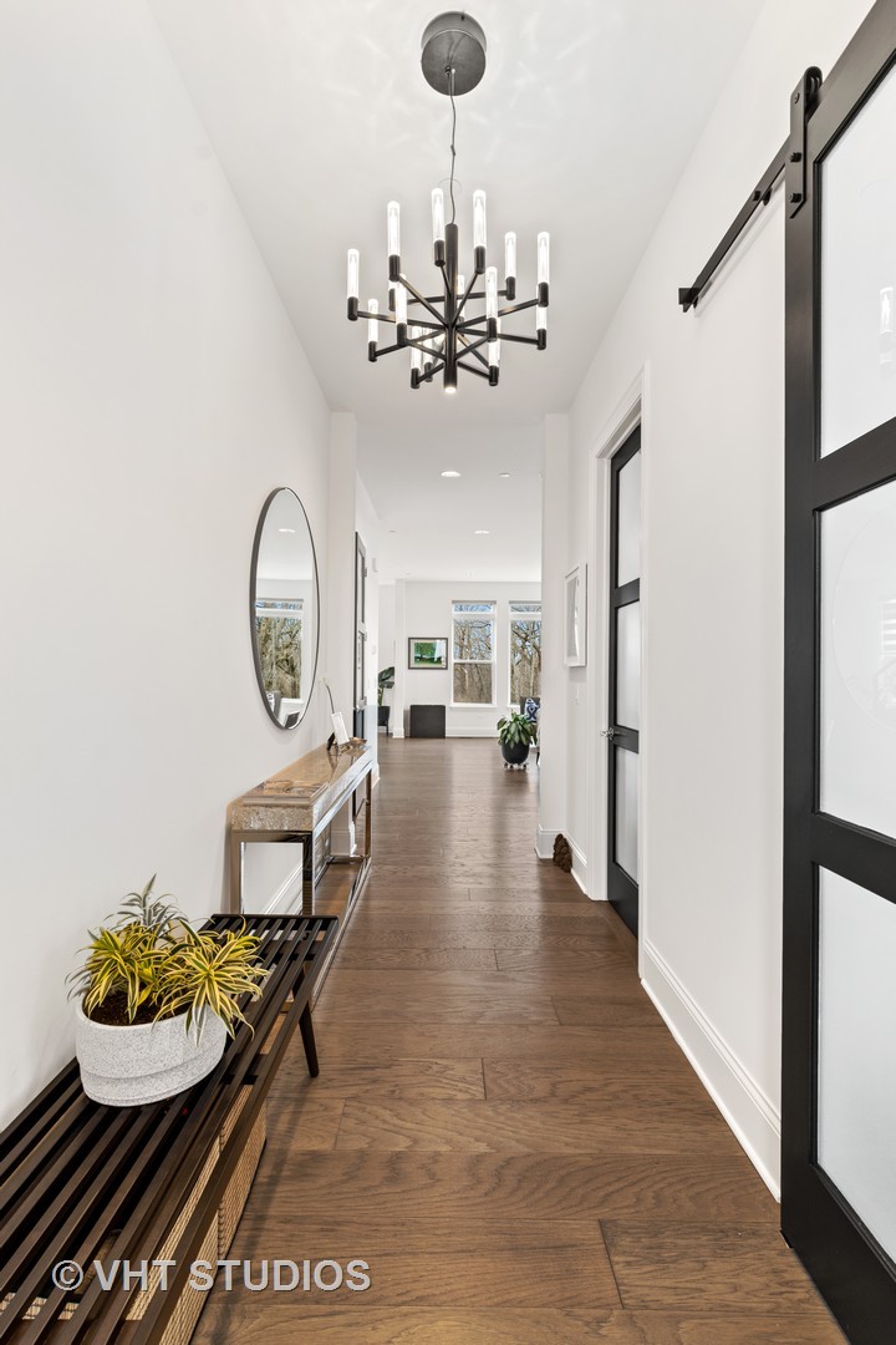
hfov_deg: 77.3
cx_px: 448
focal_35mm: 15
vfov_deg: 100.4
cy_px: 672
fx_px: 560
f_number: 9
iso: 200
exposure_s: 1/2.5
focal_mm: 10
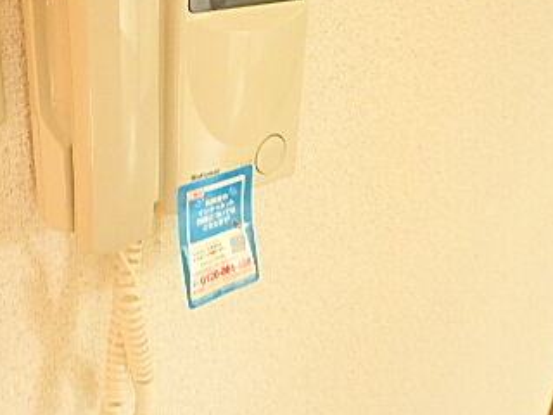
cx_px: 181
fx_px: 671
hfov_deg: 44.1
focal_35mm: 42
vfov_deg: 34.1
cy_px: 144
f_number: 3.5
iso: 800
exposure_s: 1/10
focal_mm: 3.7
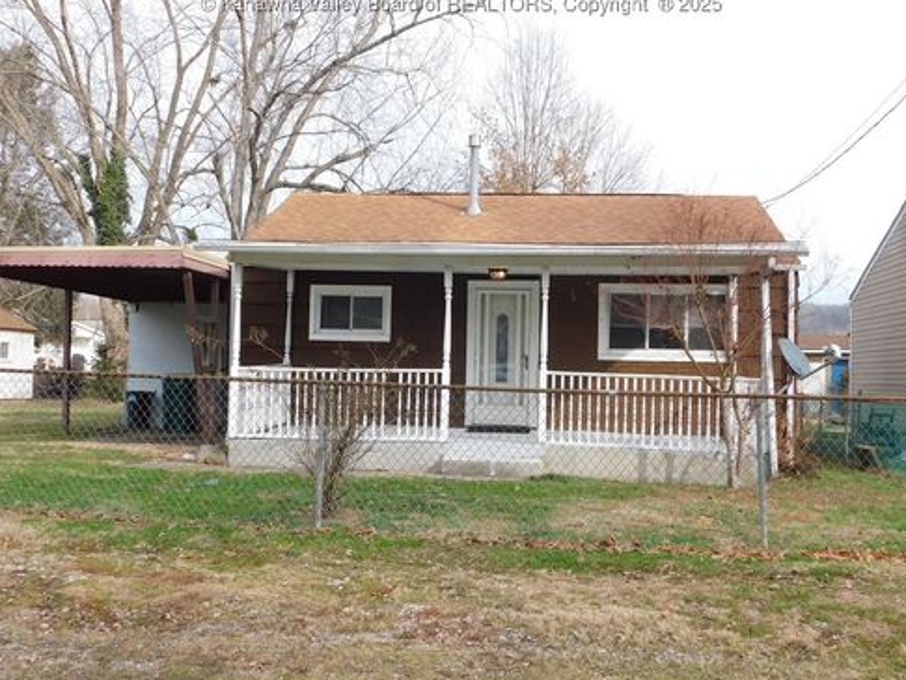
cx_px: 460
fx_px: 969
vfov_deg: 38.7
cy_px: 340
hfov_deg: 50.1
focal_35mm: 37
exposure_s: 1/500
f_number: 3.5
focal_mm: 6.3
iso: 125
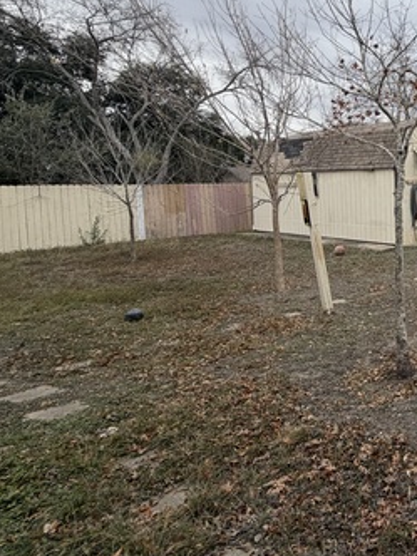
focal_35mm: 27
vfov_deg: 64.1
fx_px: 434
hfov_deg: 36.4
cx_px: 526
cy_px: 198
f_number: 2.2
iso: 40
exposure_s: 1/770
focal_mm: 2.22
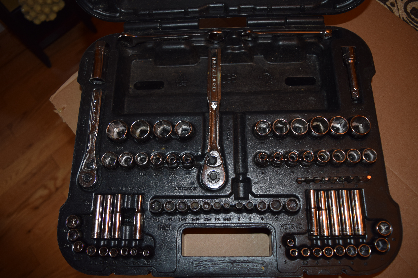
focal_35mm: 27
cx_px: 209
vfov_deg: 47.9
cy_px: 139
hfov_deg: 67.4
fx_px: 313
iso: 280
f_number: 3.5
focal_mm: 18
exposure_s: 1/60
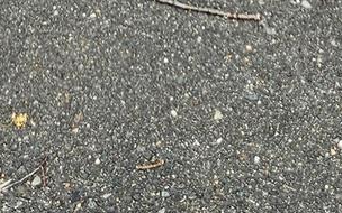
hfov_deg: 12.6
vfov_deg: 6.6
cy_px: -593
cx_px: -7
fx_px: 1529
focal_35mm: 164
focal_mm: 5.4
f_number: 1.8
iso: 25
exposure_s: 1/407
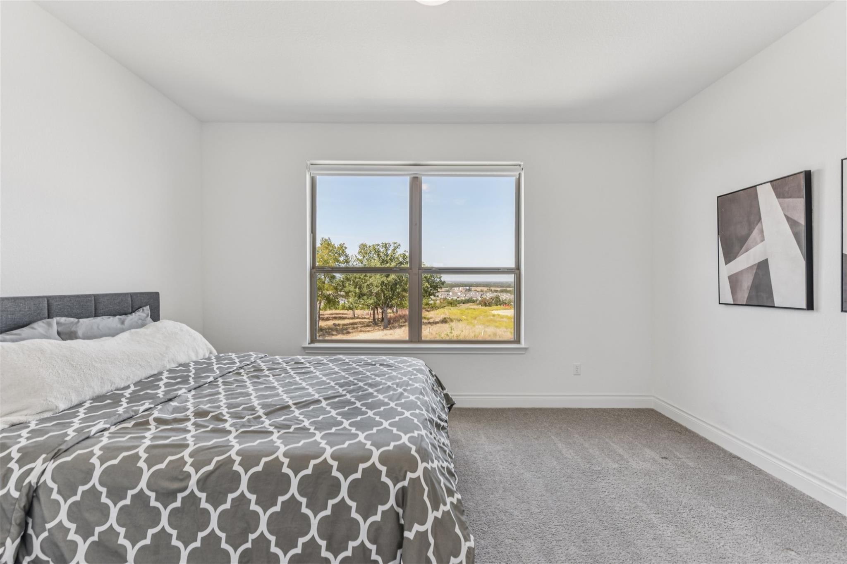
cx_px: 424
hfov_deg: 104.3
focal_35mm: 14
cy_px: 282
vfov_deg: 81.2
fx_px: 329
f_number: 8
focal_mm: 14
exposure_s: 1/25
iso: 100
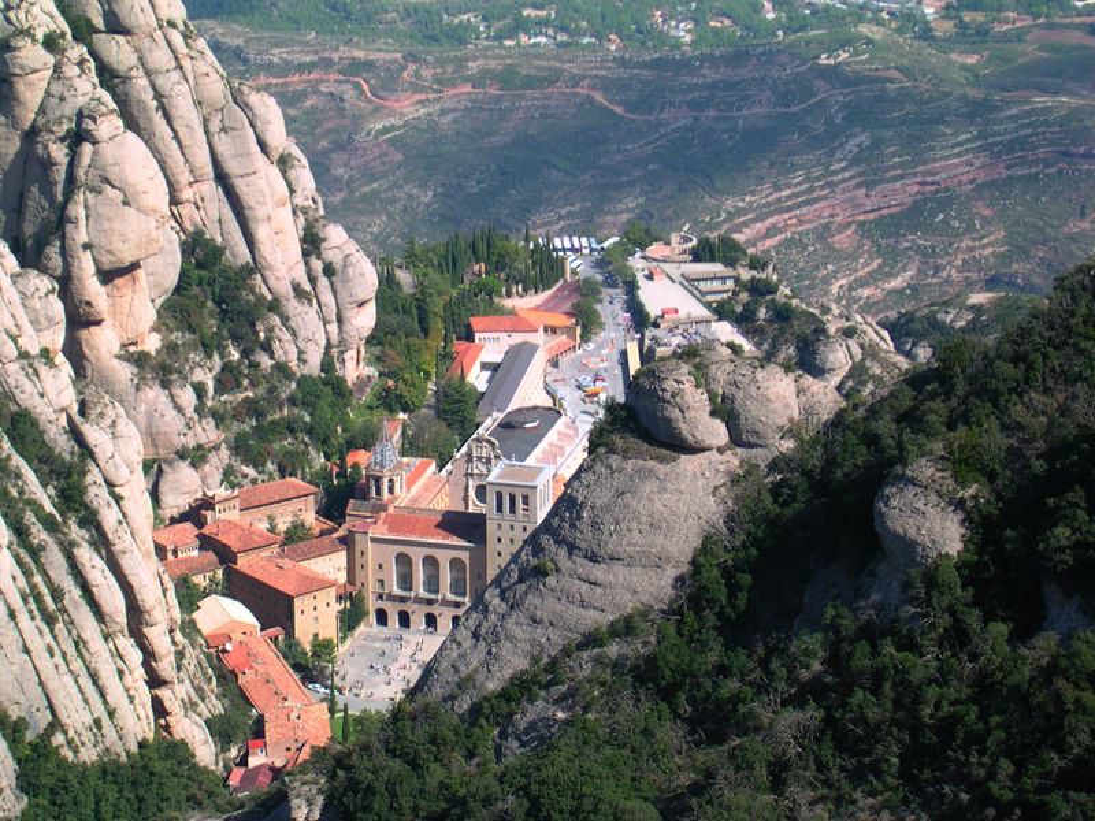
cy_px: 410
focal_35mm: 111
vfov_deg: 13.3
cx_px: 548
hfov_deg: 17.7
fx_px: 3511
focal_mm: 16.8
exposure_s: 1/262
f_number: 4.8
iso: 100
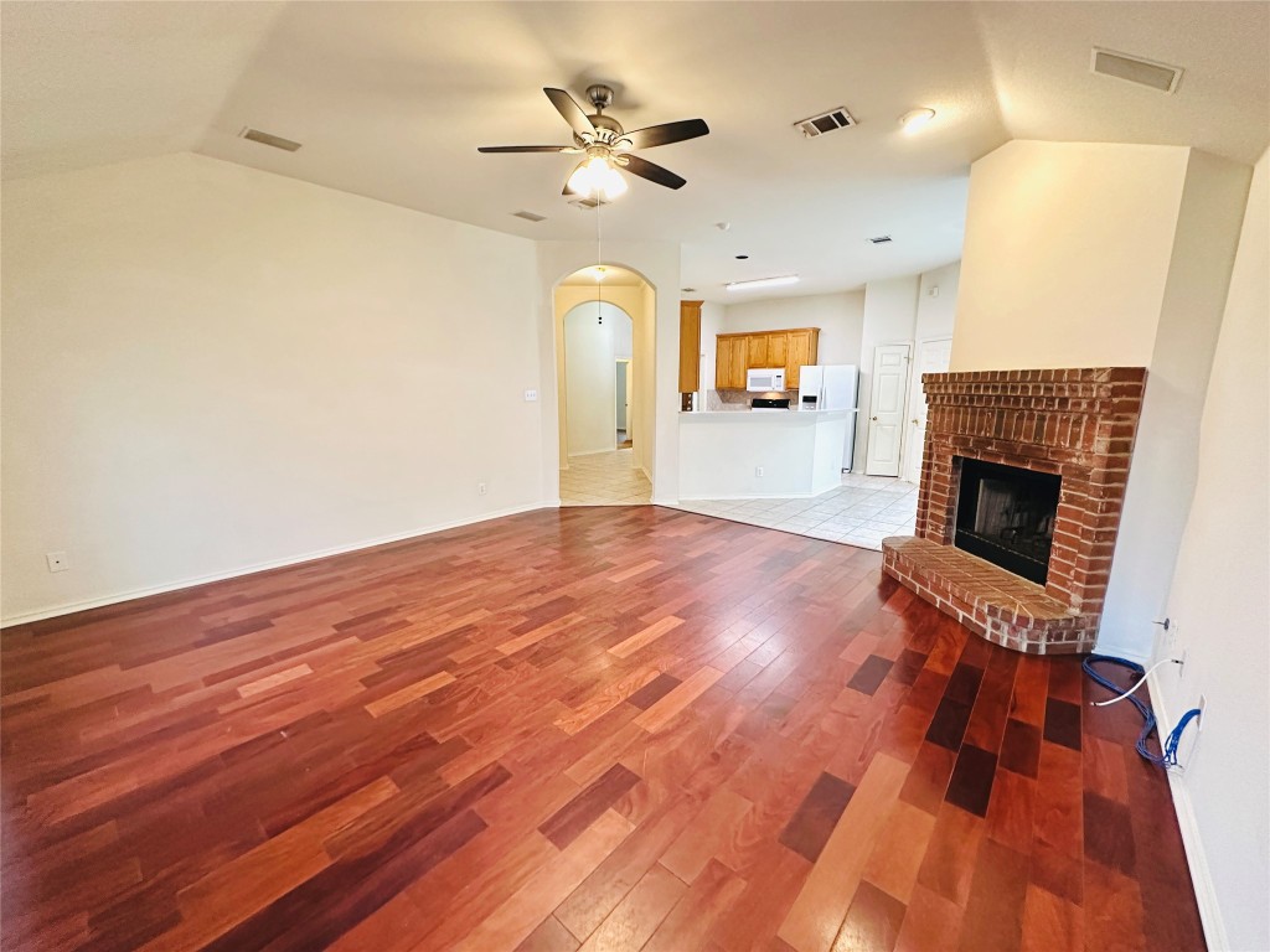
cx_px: 635
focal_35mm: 14
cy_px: 476
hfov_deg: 102.1
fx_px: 514
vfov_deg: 85.7
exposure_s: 1/60
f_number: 2.2
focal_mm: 2.22
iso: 640
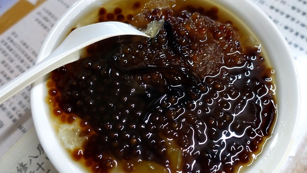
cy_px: 83
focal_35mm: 32
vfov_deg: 36.7
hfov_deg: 61.0
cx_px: 149
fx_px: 261
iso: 200
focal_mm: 8.8
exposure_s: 1/30
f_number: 1.8
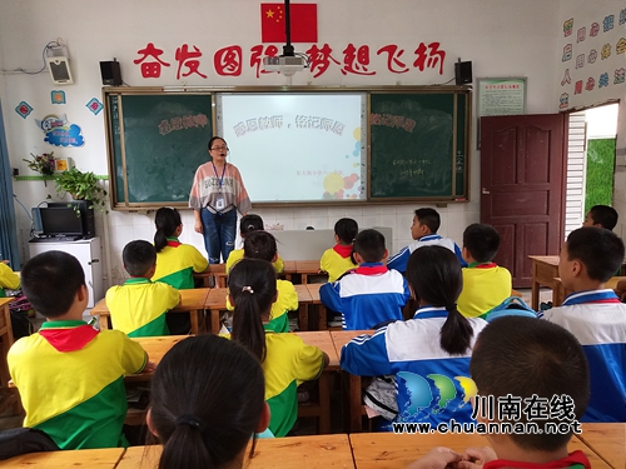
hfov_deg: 60.0
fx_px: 543
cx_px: 313
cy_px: 234
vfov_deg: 46.8
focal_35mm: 30
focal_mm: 3.95
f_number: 1.8
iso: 177
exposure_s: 1/100
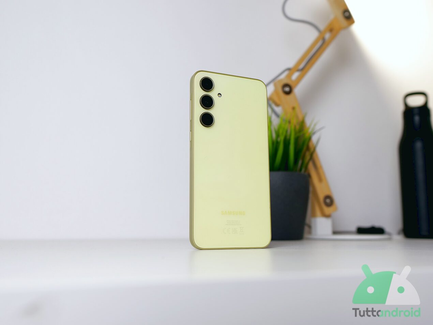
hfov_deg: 56.8
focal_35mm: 32
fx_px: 400
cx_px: 216
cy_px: 162
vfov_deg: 44.2
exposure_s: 1/100
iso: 200
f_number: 2.5
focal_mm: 16
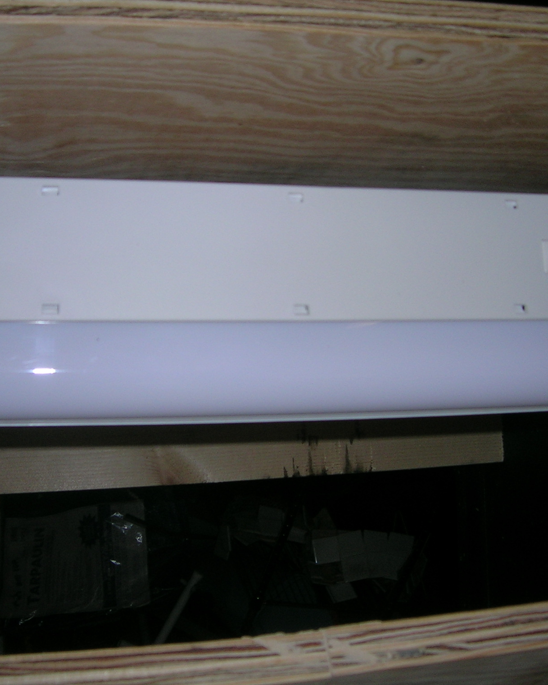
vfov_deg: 40.3
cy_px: 340
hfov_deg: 32.7
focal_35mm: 46
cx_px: 236
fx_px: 932
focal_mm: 5.4
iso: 50
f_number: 2.8
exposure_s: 1/60.1
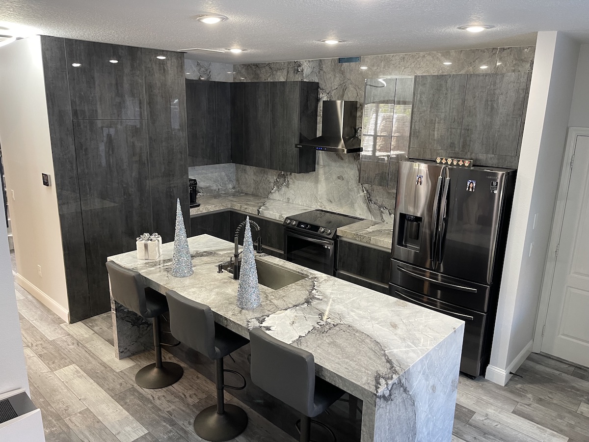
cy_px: 221
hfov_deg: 67.3
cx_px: 294
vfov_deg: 53.1
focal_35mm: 26
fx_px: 442
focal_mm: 5.1
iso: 200
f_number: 1.6
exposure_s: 1/60
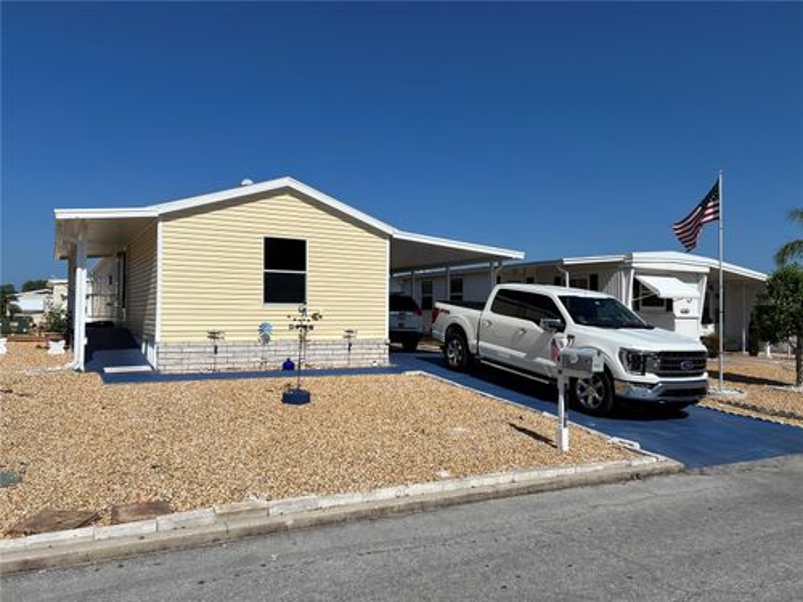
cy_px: 301
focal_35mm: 26
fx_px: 603
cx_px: 402
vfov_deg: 53.1
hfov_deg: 67.3
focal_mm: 5.7
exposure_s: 1/11364
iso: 50
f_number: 1.5
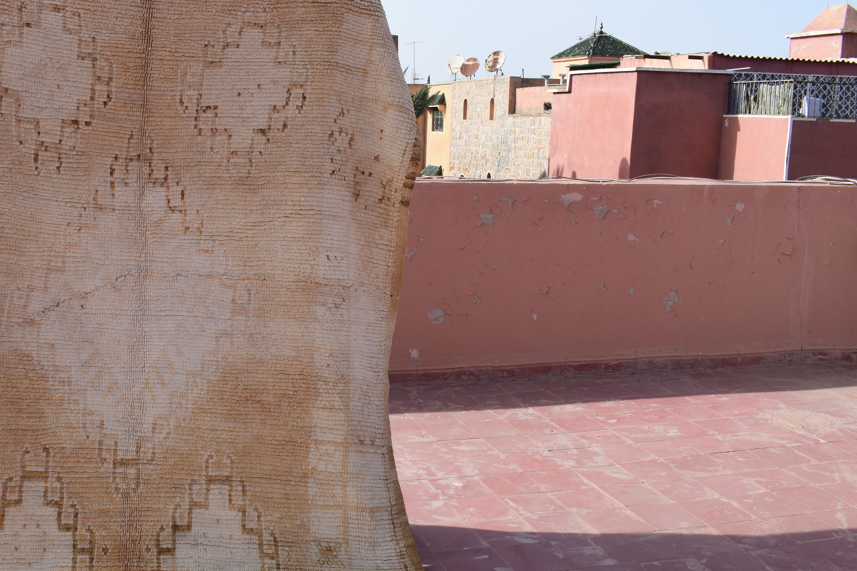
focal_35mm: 40
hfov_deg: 46.9
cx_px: 229
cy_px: 312
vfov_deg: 33.4
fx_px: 952
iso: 400
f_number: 11
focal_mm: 18
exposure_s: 1/400
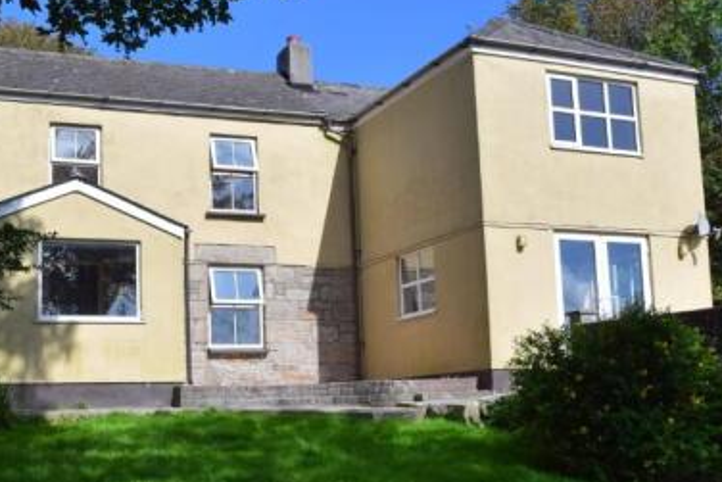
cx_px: 277
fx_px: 943
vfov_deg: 28.4
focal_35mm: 47
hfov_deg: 41.6
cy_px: 331
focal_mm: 18
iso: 360
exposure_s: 1/500
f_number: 11
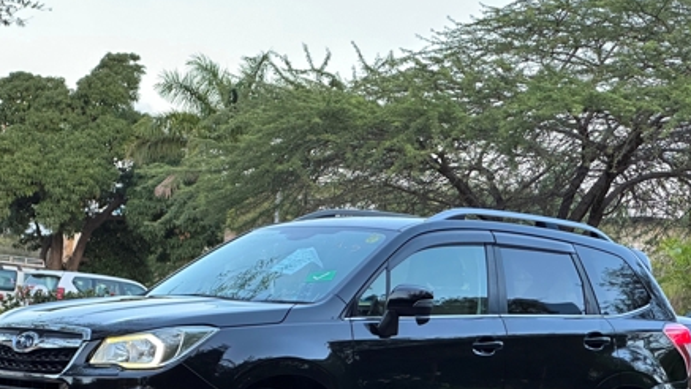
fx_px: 1759
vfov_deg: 12.6
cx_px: 319
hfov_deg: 22.2
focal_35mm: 96
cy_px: 247
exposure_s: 1/60
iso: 250
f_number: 2.8
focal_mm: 9
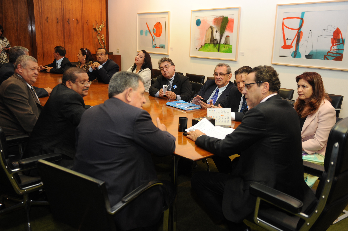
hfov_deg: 54.5
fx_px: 338
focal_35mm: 35
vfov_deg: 37.8
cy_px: 116
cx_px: 174
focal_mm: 35
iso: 800
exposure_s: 1/60
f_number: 2.8
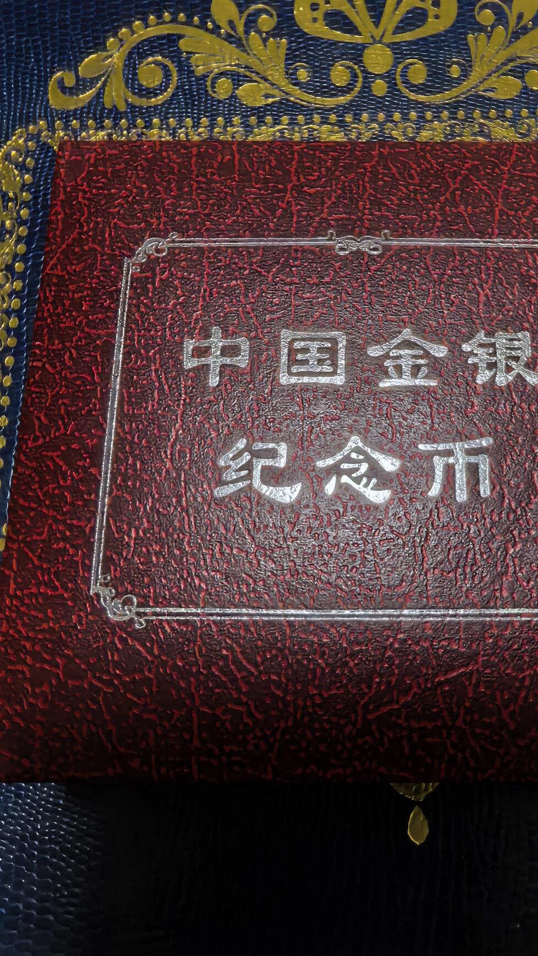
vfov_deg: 69.9
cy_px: 474
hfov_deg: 42.3
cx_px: 363
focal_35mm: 27
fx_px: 684
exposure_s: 1/33.3
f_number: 2.2
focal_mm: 1.68
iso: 200
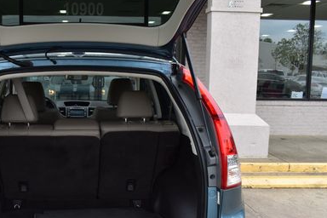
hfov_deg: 42.1
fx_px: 409
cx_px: 77
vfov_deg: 29.8
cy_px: 129
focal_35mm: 45
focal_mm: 18
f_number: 9
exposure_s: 1/160
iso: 400
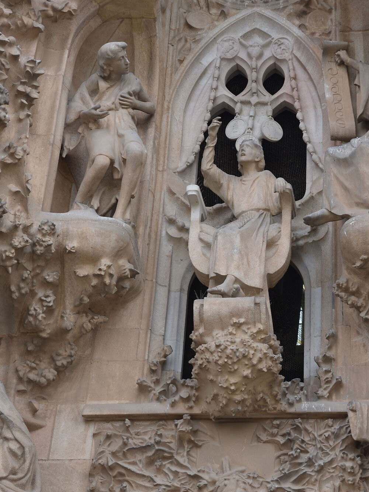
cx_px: 283
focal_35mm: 83
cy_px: 198
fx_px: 1180
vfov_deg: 23.5
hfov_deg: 17.7
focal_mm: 48
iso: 200
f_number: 8
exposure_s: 1/125
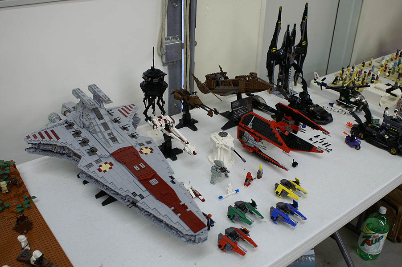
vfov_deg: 39.9
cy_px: 134
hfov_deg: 57.3
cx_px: 201
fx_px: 368
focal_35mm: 33
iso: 640
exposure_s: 1/40
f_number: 4
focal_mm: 22
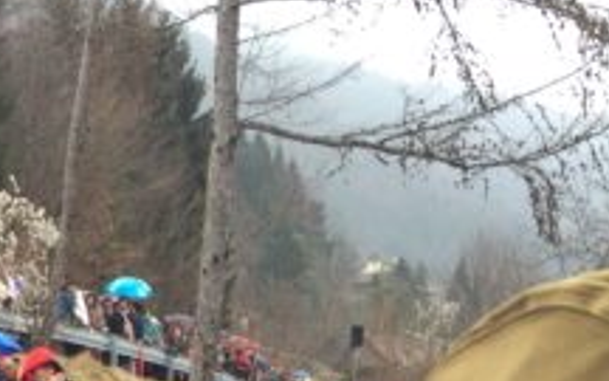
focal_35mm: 113
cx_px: -135
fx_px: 1875
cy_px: 686
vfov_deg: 10.8
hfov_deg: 17.5
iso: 50
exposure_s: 1/60
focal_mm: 4.12
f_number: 2.2
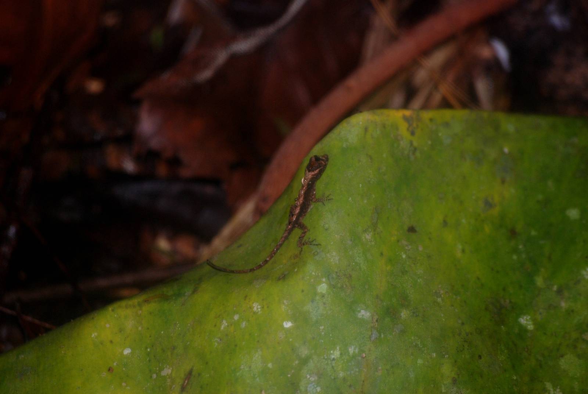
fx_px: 7359
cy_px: 197
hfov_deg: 4.6
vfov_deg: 3.1
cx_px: 294
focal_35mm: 450
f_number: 5.6
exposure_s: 1/60
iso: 400
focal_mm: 300
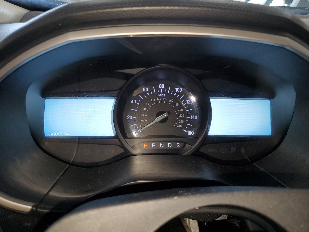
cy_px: 116
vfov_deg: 53.1
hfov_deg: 67.3
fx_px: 232
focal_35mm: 26
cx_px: 154
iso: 75
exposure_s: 1/60.2
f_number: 1.5
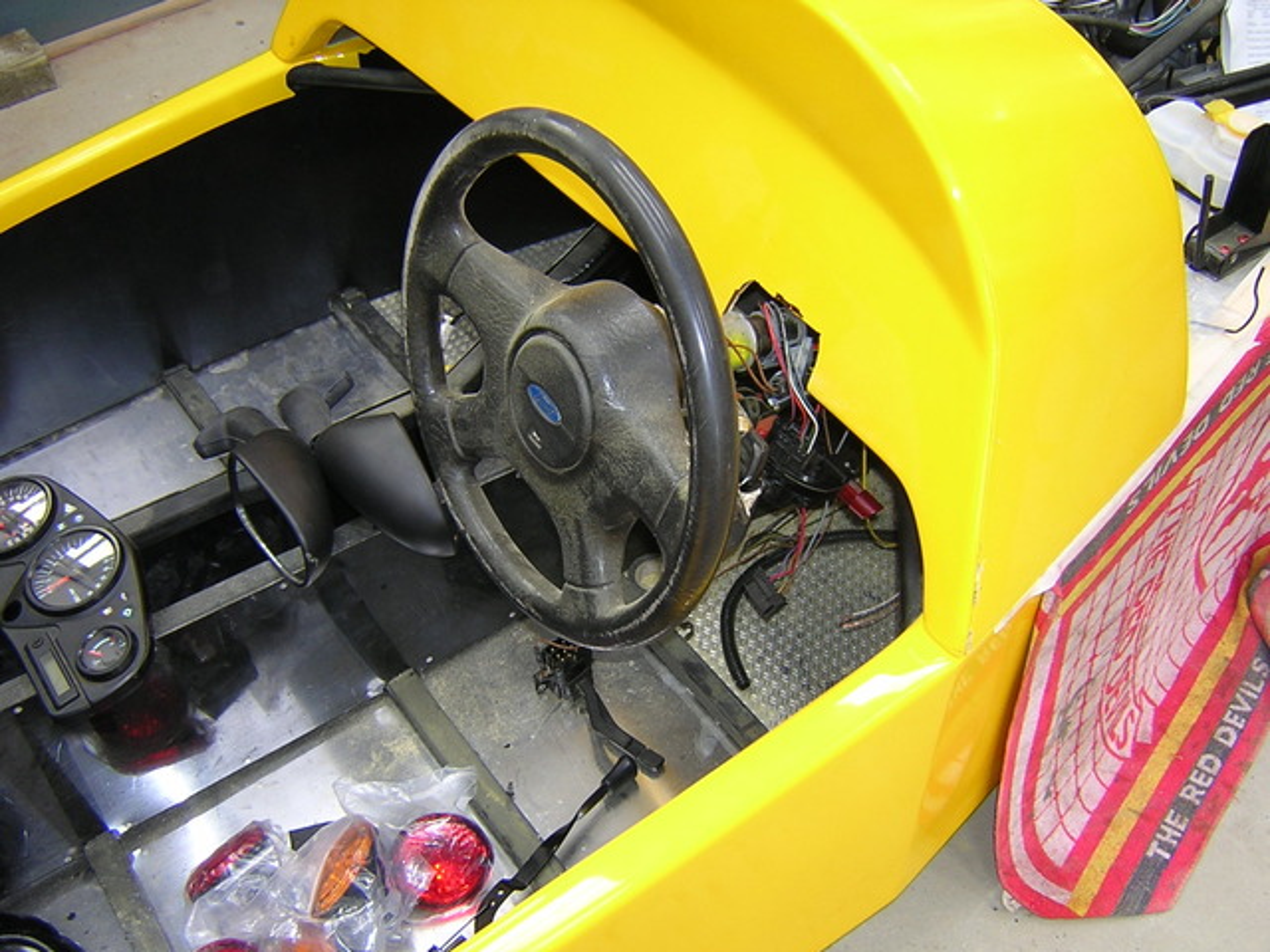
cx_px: 635
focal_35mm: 36
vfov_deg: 39.7
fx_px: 1321
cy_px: 476
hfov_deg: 51.4
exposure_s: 1/30
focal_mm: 4.7
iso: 100
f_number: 2.6
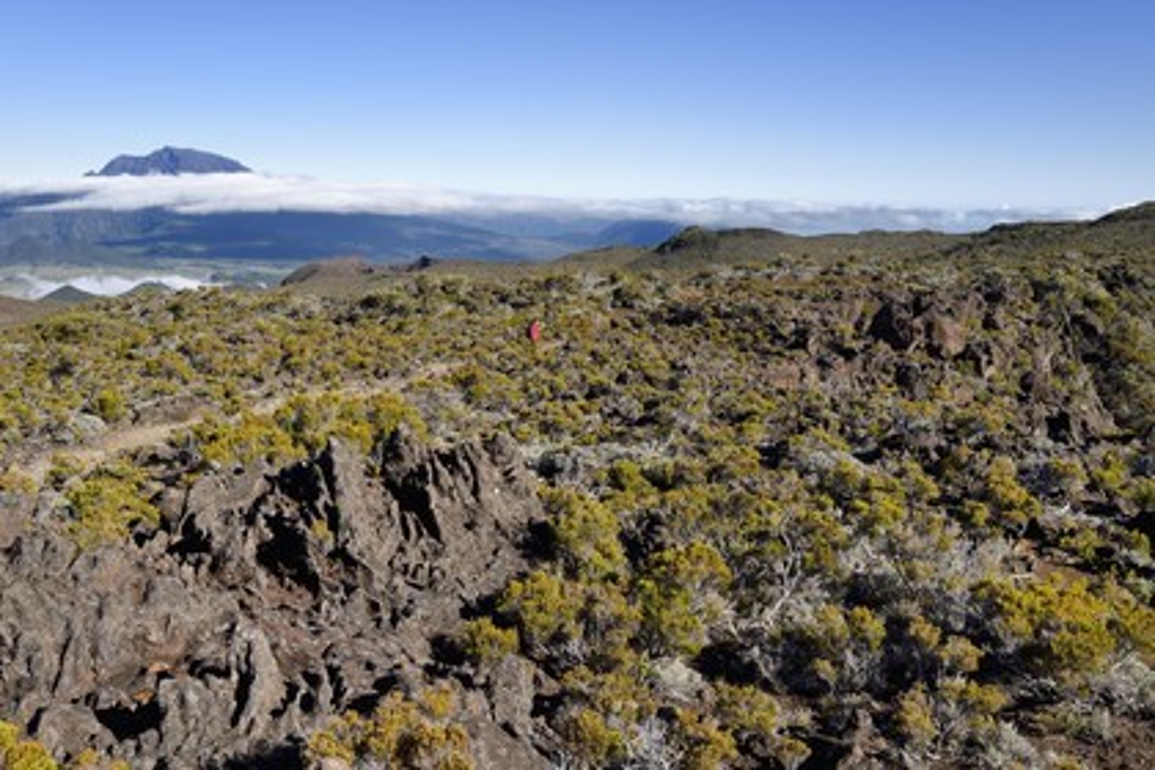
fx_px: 1219
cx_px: 578
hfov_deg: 50.7
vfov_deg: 35.1
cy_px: 385
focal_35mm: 38
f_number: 14
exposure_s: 1/250
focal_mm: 38
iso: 200
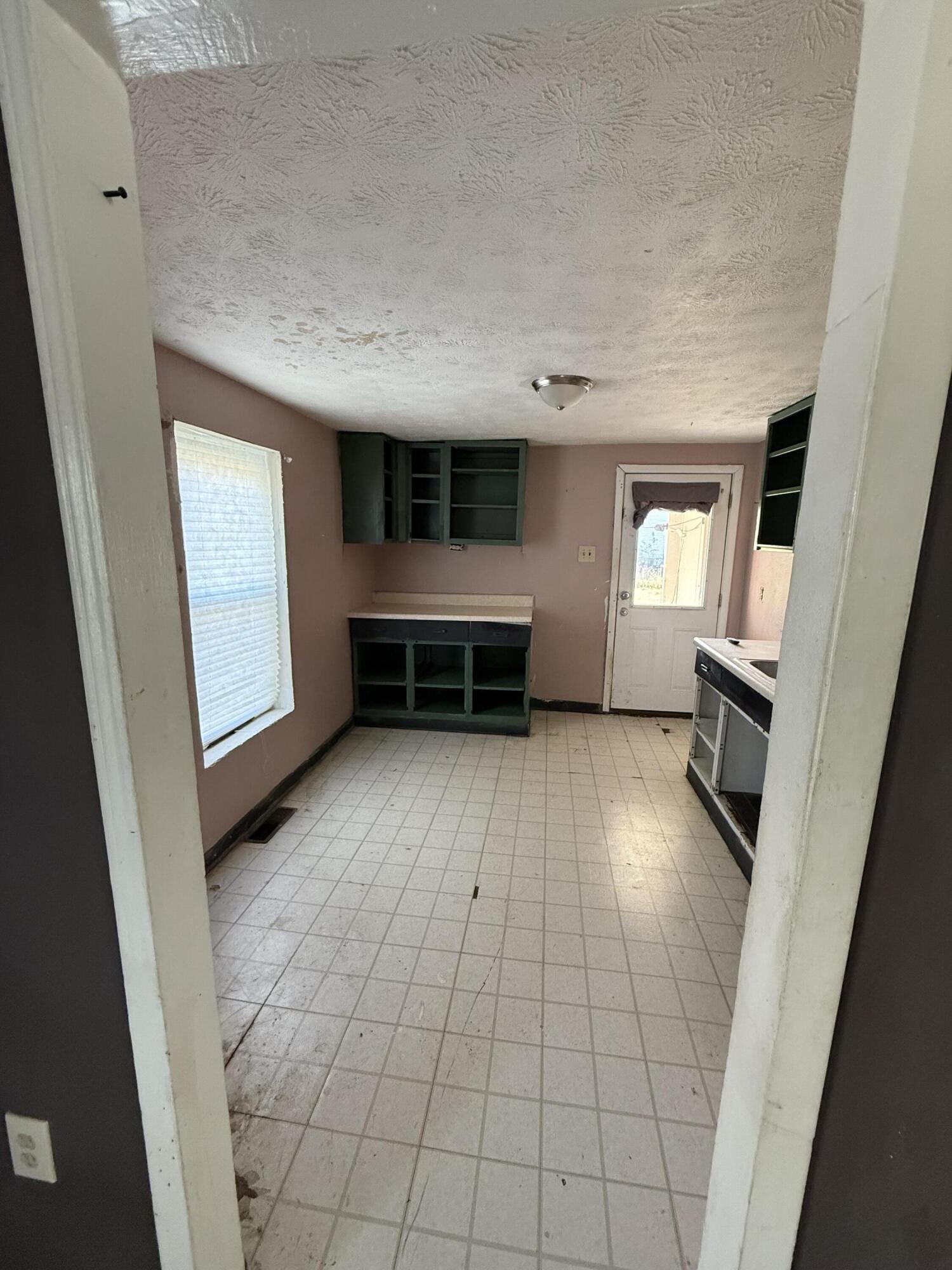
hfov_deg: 85.7
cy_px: 635
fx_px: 513
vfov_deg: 102.1
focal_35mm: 14
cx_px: 476
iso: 400
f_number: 2.2
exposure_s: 1/60
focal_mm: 2.22
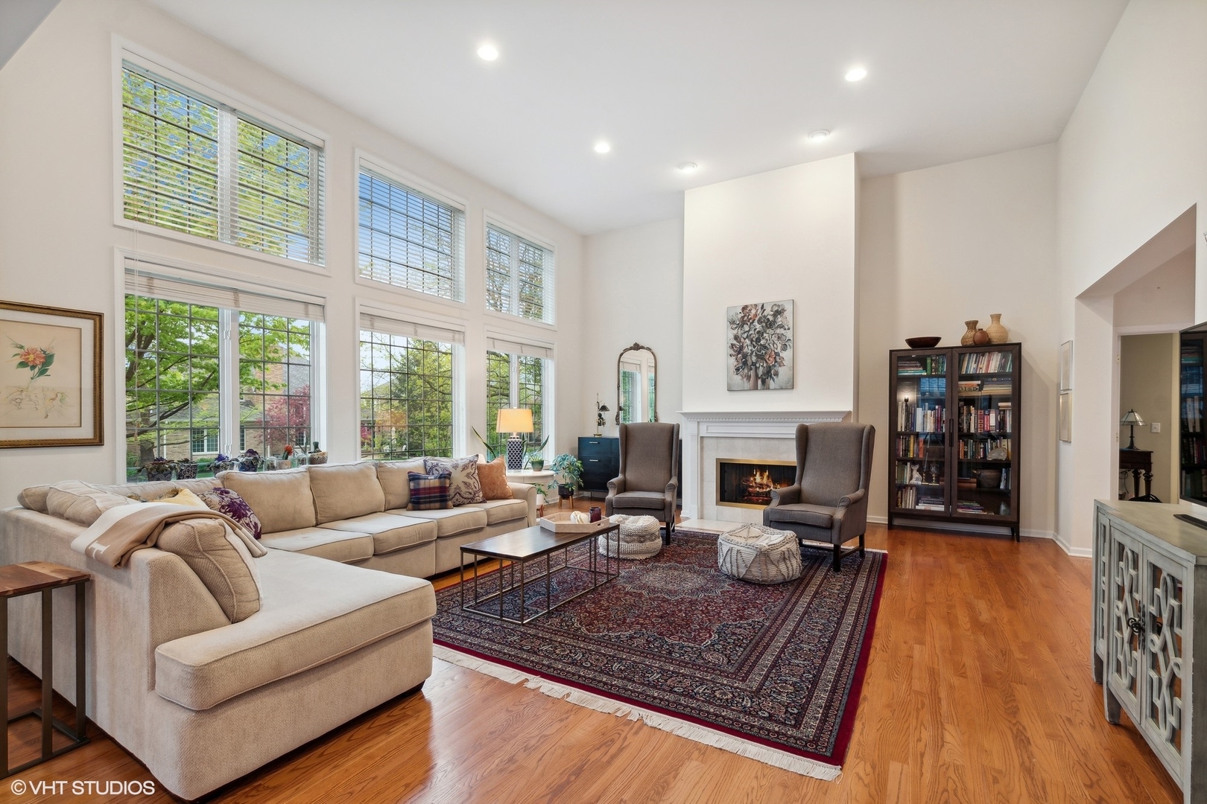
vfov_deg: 77.3
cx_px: 604
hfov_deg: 100.4
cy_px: 402
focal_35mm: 15
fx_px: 503
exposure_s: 1/1.67
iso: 100
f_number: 8
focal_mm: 10
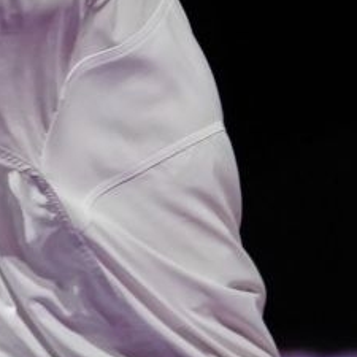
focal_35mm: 1361
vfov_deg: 1.3
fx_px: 15880
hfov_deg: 1.3
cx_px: 103
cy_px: 235
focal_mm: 200
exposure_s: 1/1000
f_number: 2.8
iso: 2500
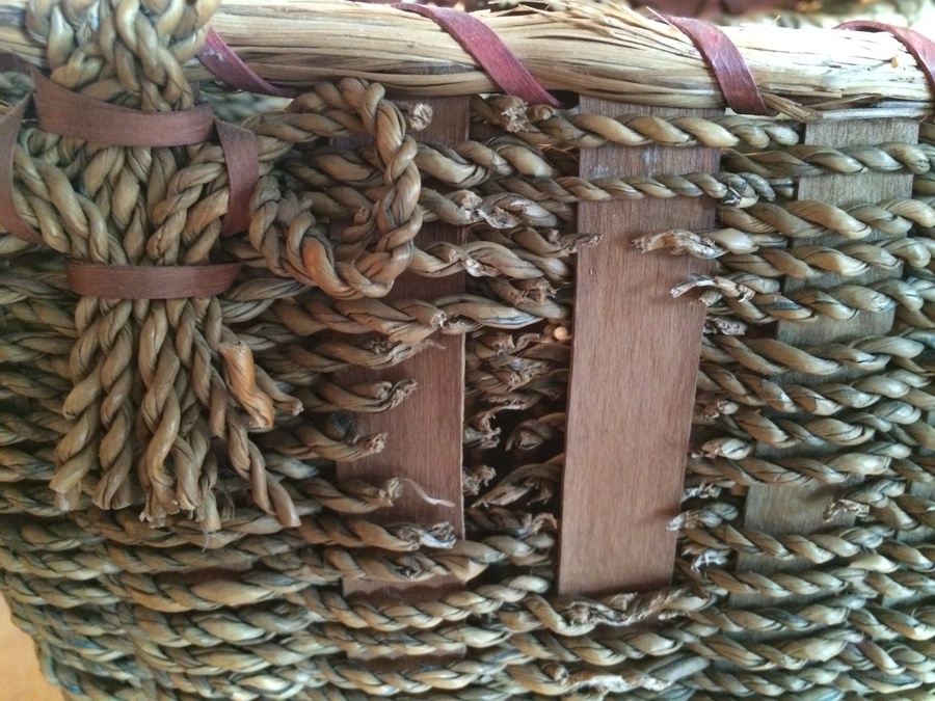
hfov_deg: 60.0
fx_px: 810
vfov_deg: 46.8
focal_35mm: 30
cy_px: 350
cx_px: 468
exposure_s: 1/15
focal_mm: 4.12
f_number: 2.2
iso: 400
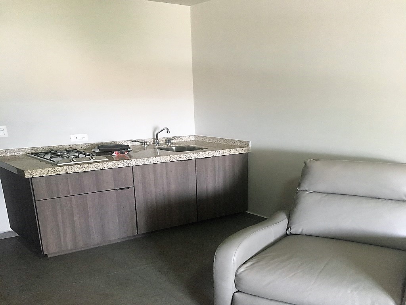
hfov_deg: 61.7
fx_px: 340
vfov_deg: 48.2
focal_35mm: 29
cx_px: 203
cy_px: 152
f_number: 2.2
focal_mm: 4.15
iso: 200
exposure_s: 1/24
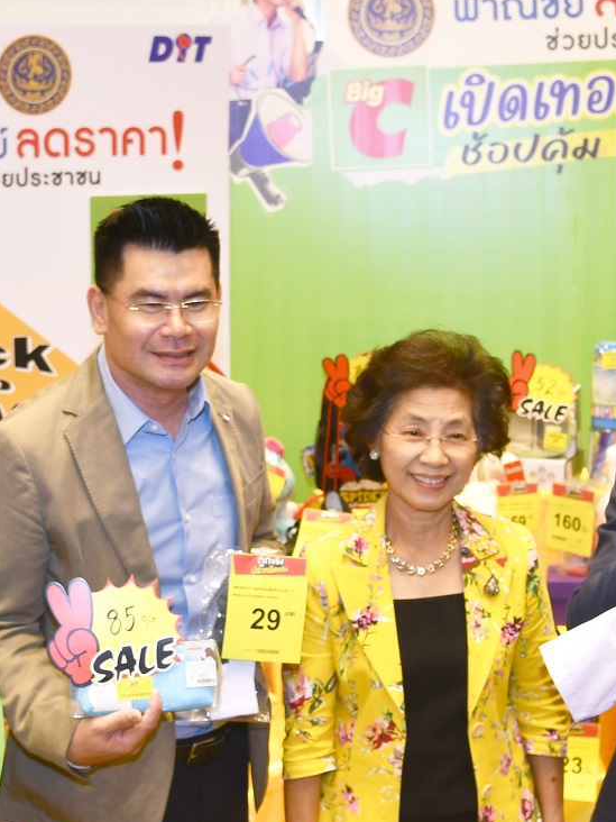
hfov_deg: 18.7
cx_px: 289
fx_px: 1874
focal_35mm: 79
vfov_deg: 24.7
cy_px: 403
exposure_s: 1/60
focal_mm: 24
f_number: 4
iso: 360
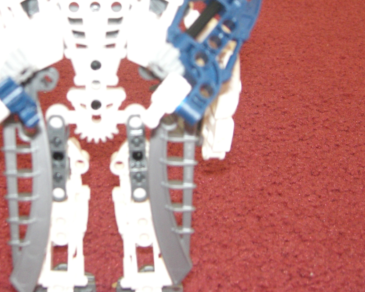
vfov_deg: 20.9
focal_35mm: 73
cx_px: 100
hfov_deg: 25.8
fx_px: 789
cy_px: 89
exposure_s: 1/60
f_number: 2.8
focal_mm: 7.9
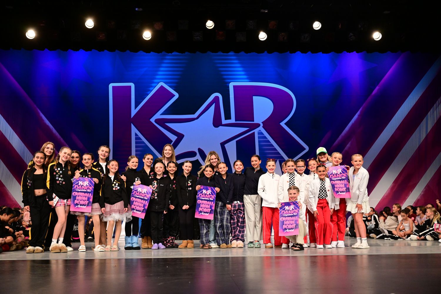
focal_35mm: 43
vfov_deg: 31.2
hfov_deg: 45.4
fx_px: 527
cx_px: 220
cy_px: 147
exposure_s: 1/800
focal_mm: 43
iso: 2500
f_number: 3.5
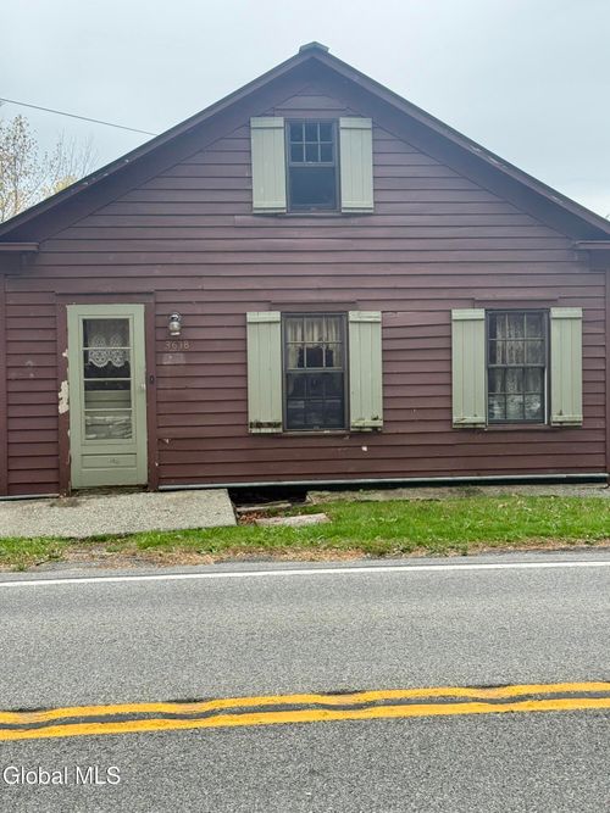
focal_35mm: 48
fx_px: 1128
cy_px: 406
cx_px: 305
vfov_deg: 39.7
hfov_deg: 30.3
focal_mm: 6.76
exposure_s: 1/1931
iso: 100
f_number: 1.78
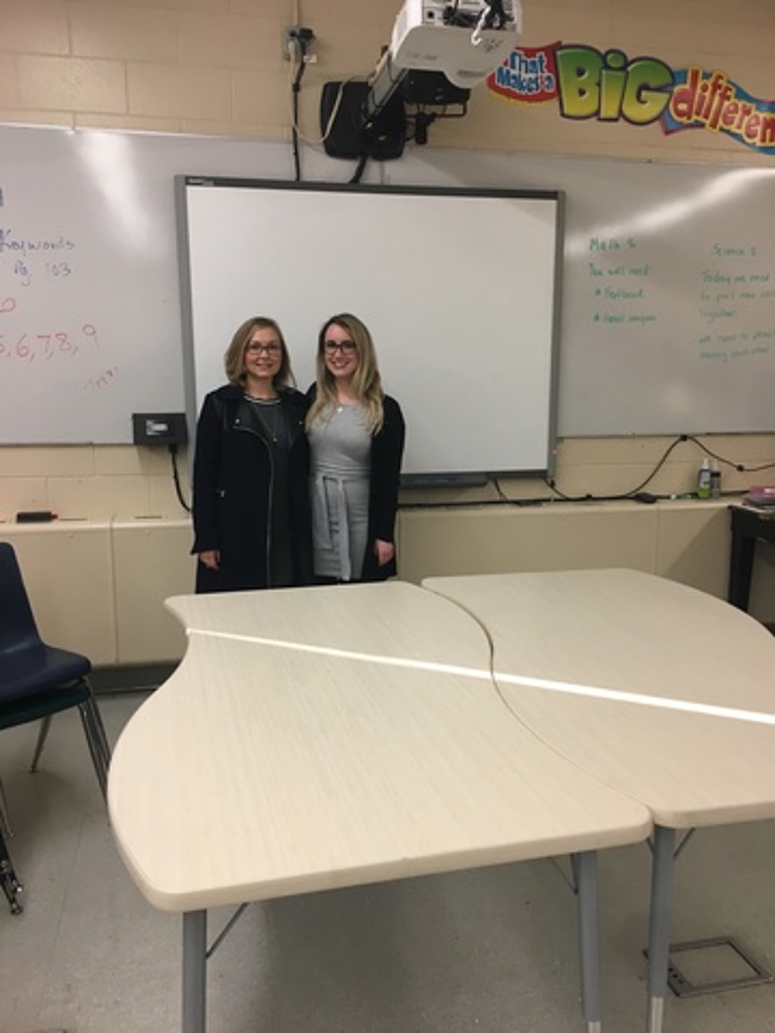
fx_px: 866
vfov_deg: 61.7
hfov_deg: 48.2
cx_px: 388
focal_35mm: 29
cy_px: 516
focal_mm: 4.15
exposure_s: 1/30
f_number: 2.2
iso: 64
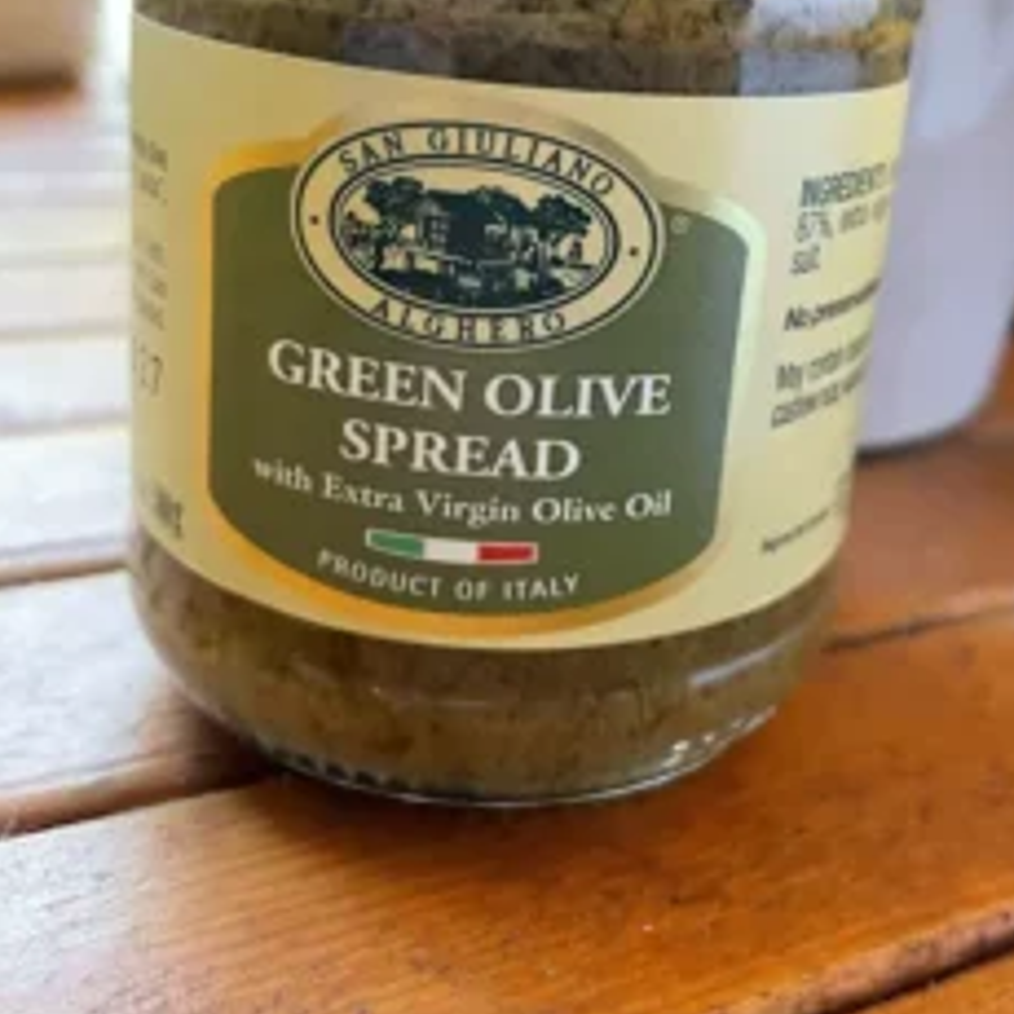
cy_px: 260
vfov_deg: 40.7
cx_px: 617
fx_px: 1326
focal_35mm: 40
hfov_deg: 41.6
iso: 250
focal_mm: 4.2
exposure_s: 1/60
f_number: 1.6
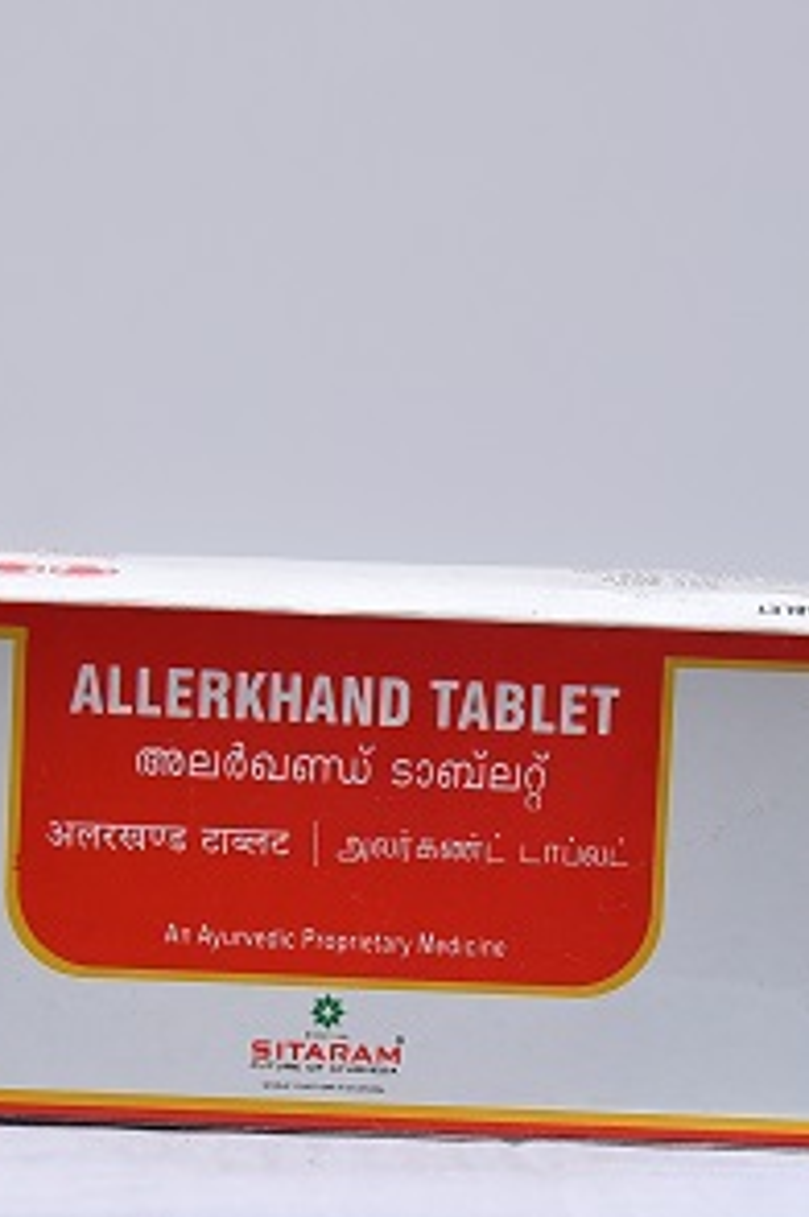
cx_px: 330
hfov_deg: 9.8
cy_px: 879
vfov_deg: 14.7
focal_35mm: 139
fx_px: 4696
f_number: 4
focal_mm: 78
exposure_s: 1/160
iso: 1250
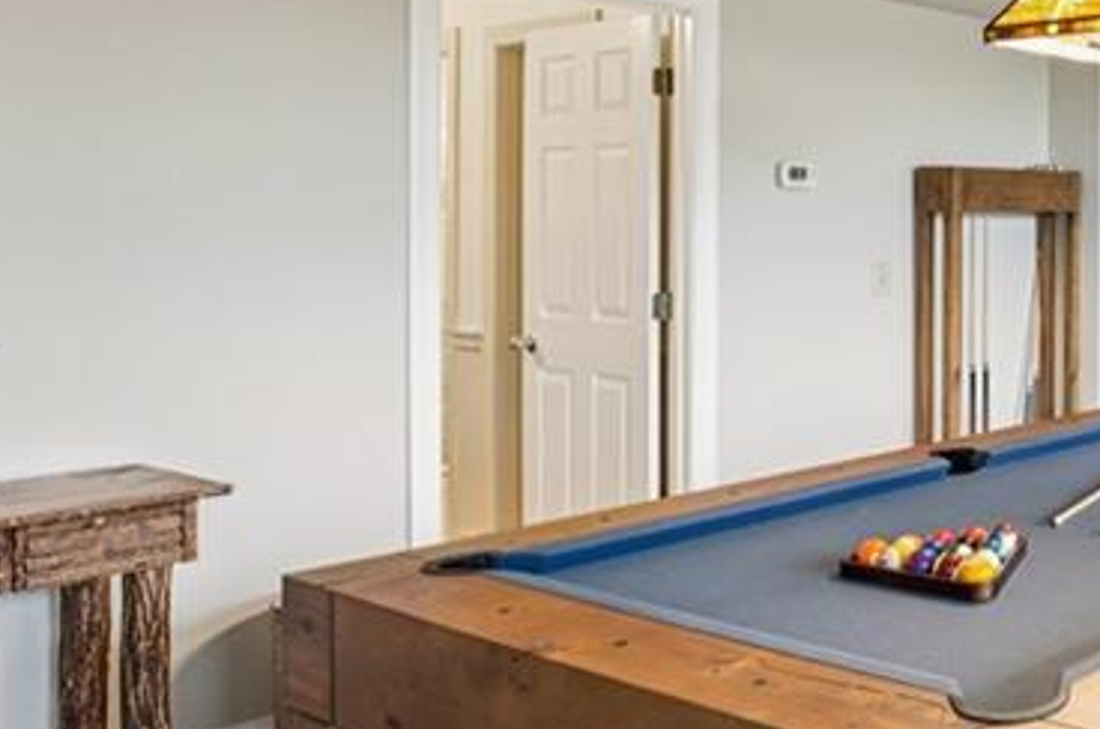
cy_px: 255
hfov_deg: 38.1
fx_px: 1190
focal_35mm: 39
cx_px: 1297
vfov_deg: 33.8
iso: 320
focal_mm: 14
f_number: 8
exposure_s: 1/8
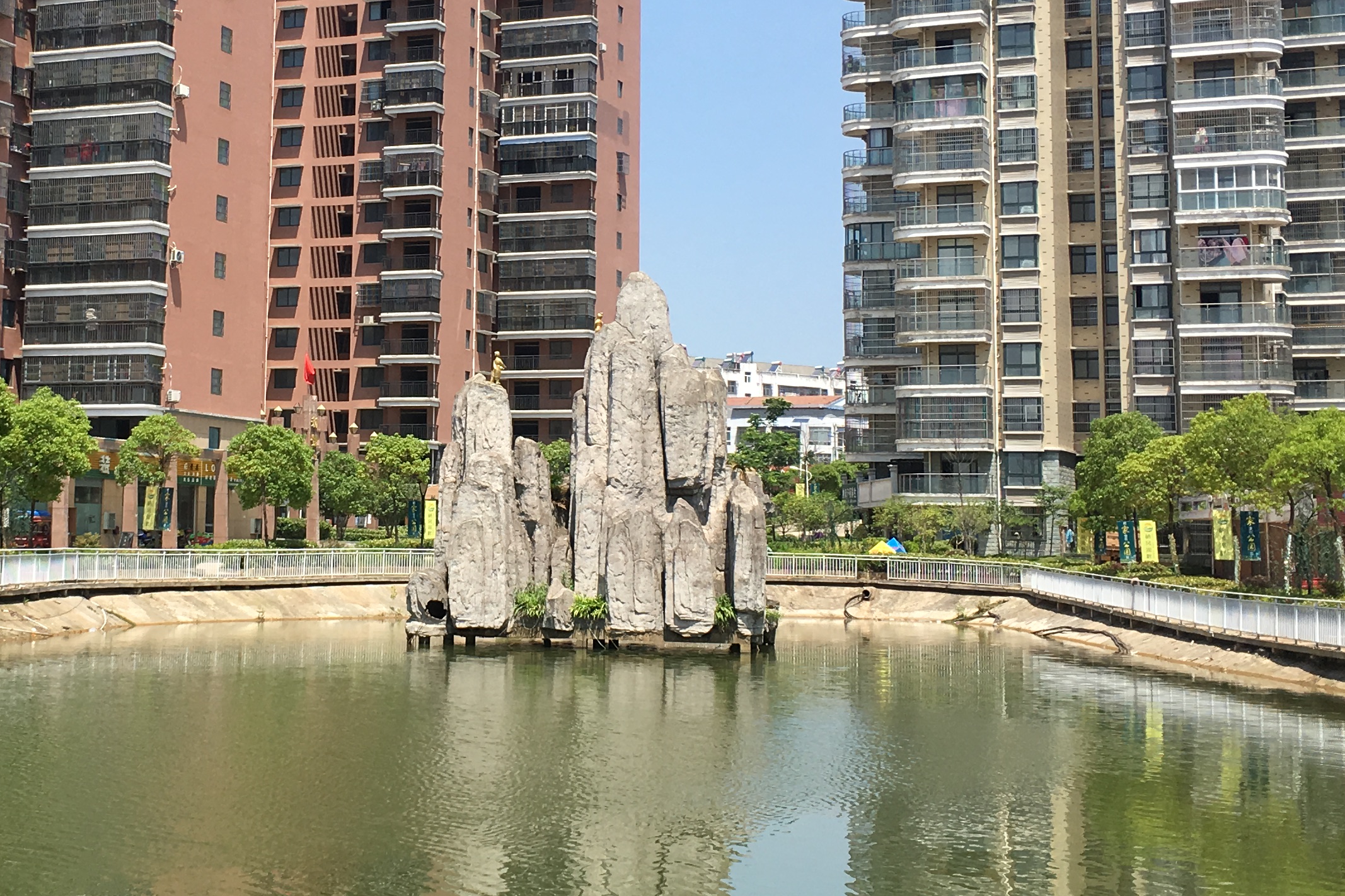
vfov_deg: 23.7
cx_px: 434
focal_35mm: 57
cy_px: 316
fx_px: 2129
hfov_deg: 34.7
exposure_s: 1/1241
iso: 25
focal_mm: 4.15
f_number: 2.2
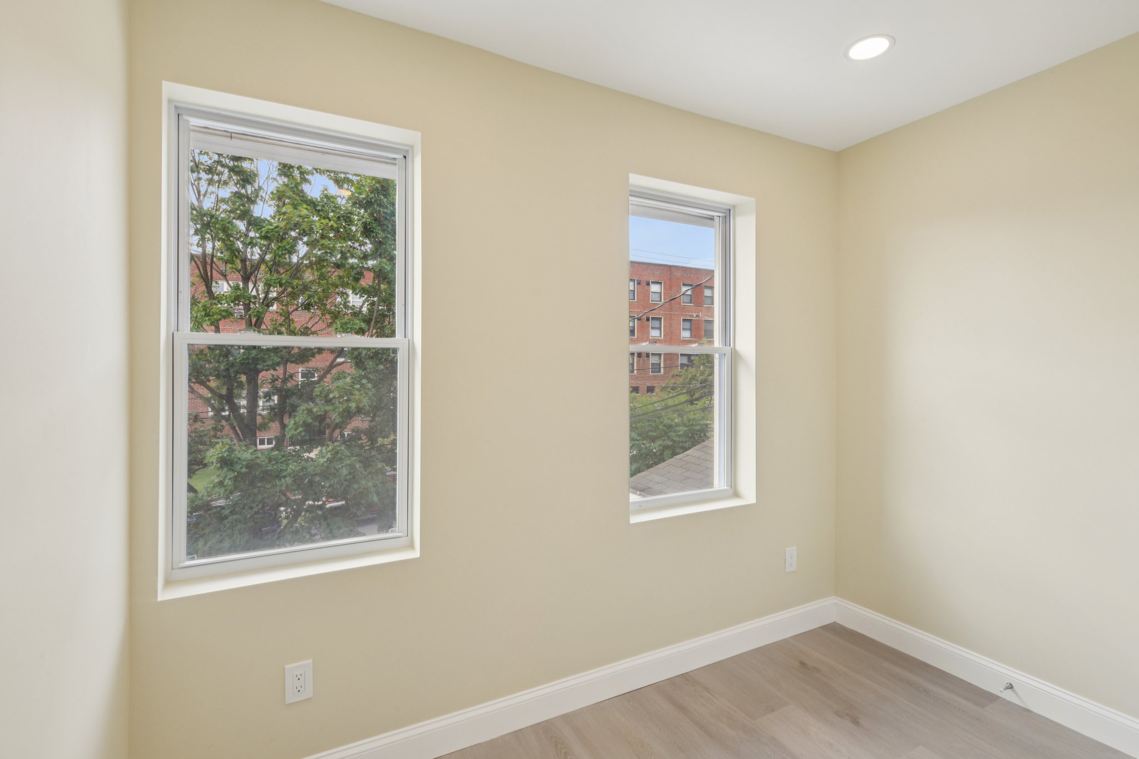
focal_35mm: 17
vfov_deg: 70.4
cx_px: 570
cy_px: 380
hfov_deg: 93.3
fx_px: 538
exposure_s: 1/30
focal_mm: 17
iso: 100
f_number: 8
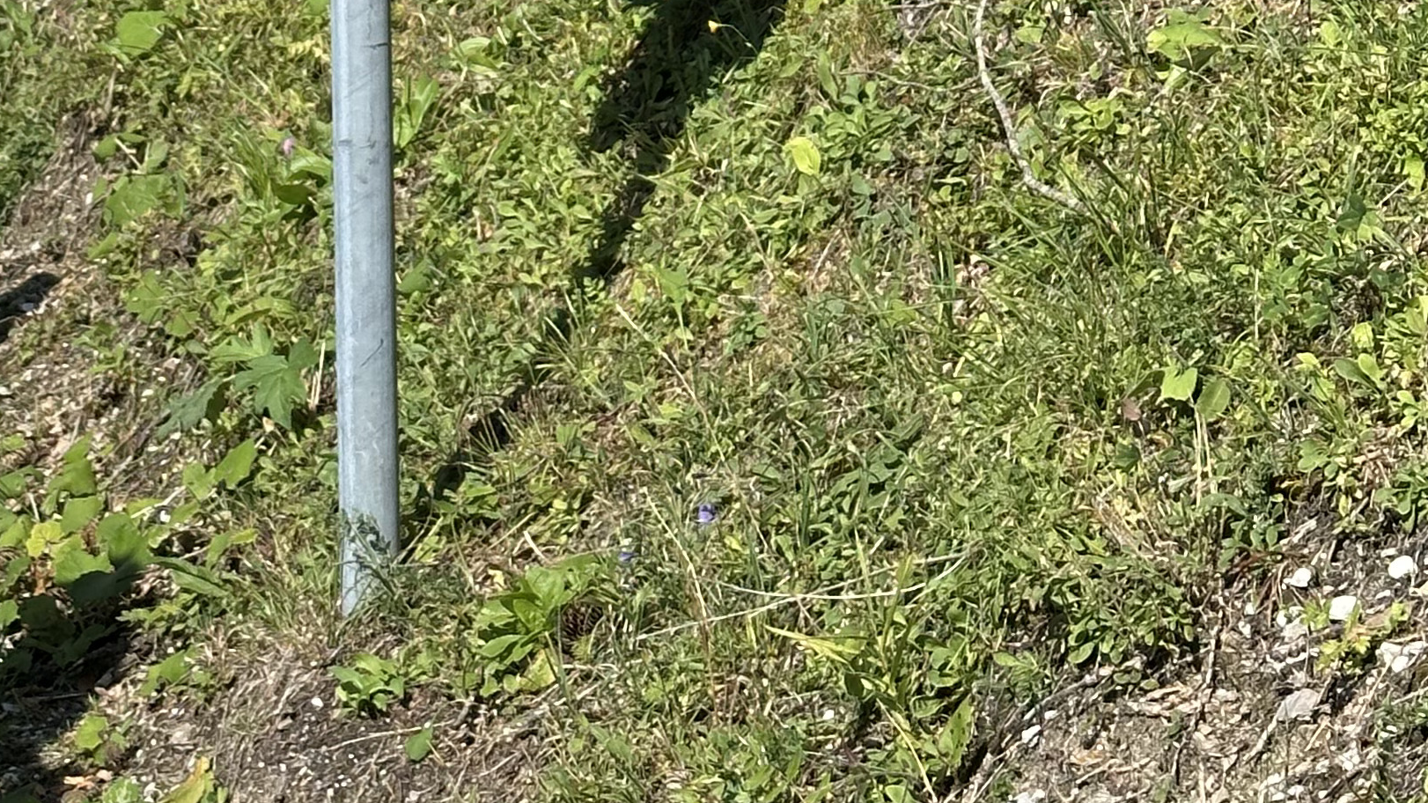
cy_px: -475
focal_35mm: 130
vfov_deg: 9.0
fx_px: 4922
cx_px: 222
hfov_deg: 16.4
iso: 64
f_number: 1.78
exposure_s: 1/3367
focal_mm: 6.86
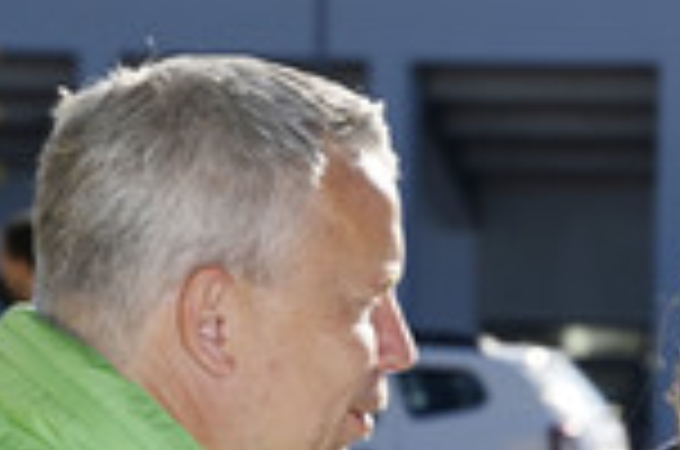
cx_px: 745
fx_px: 9575
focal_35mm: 508
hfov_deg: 4.1
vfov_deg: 2.7
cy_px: 590
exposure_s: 1/250
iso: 125
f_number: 10
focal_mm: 170
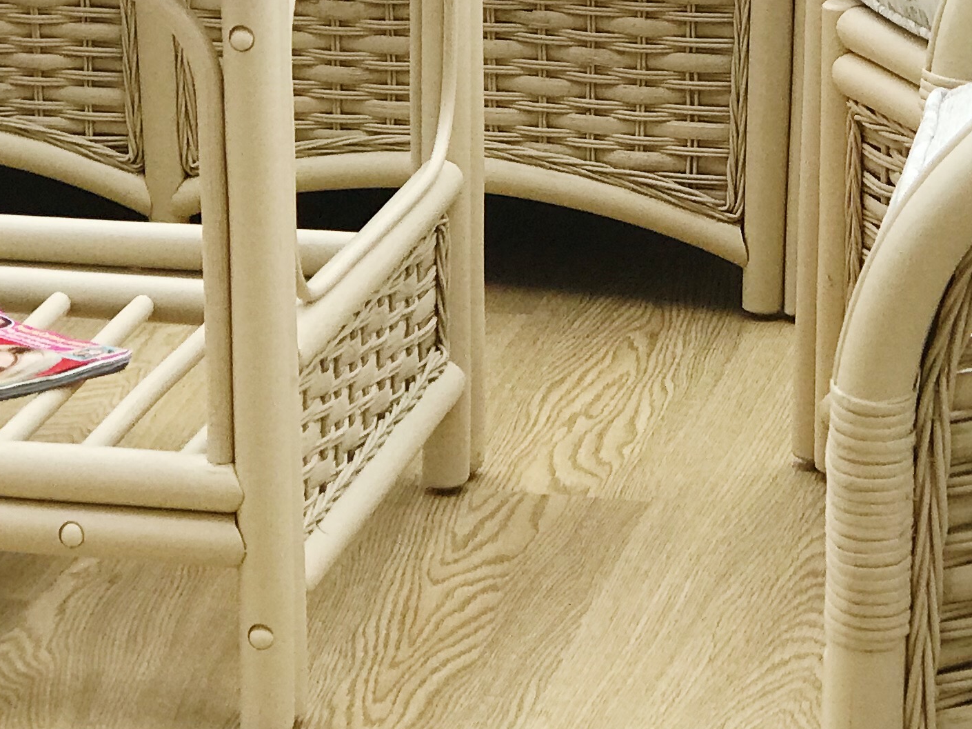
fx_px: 4576
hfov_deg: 12.1
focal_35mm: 163
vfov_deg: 9.0
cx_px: 711
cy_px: -68
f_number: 2.8
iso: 20
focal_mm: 6.6
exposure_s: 1/50
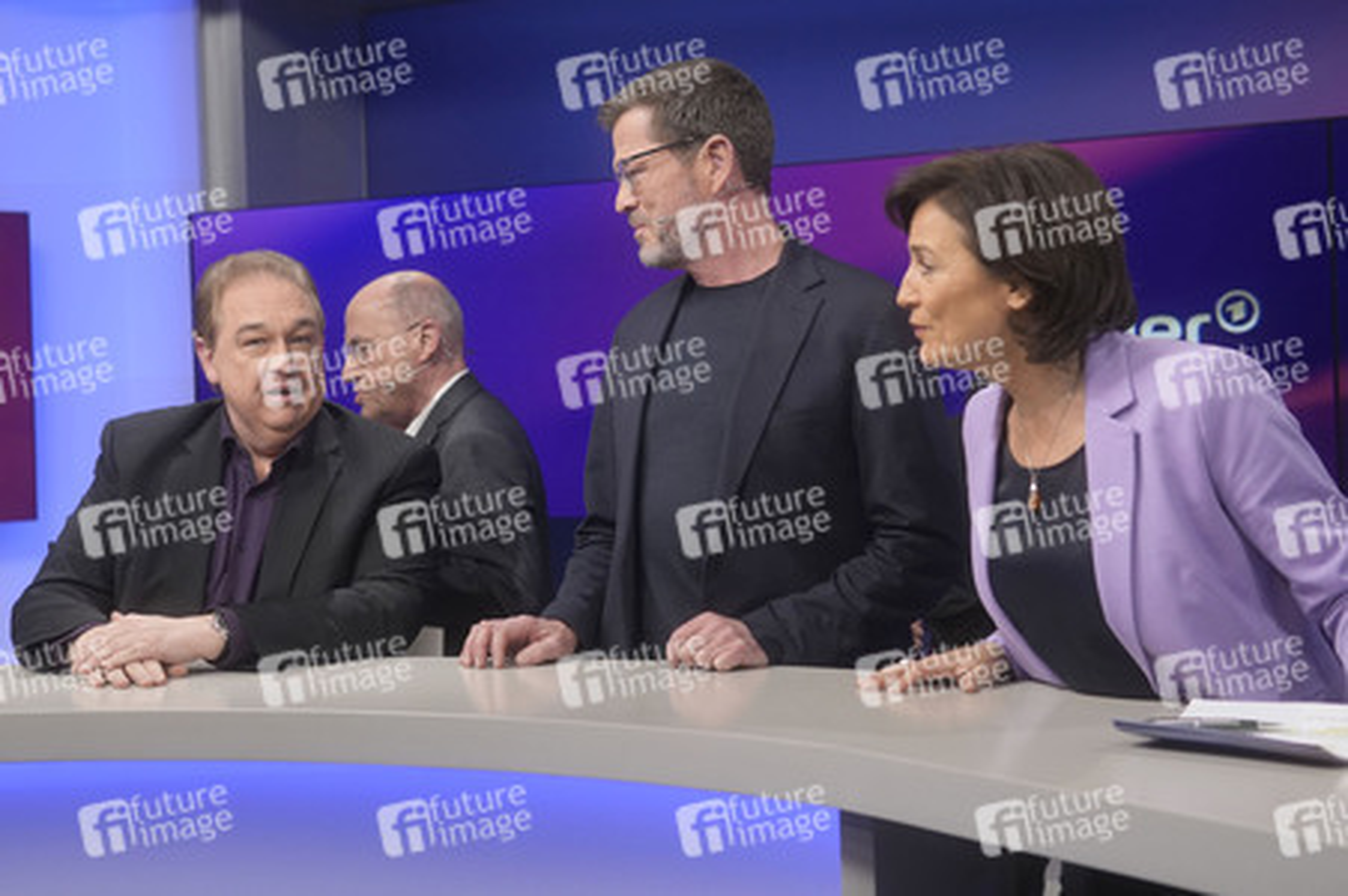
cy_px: 448
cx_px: 674
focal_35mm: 45
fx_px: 1684
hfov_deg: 43.6
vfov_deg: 29.8
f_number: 2.2
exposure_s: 1/250
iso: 640
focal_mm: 30
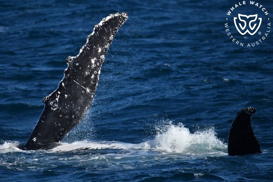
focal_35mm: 600
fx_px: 4549
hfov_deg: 3.4
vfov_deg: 2.3
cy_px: 91
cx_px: 136
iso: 1100
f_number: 6.3
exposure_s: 1/8000
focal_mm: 600
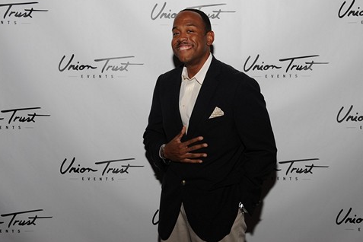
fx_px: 534
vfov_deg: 25.5
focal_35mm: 53
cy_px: 103
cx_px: 194
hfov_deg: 37.5
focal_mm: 46
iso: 1250
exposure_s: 1/60
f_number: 6.3
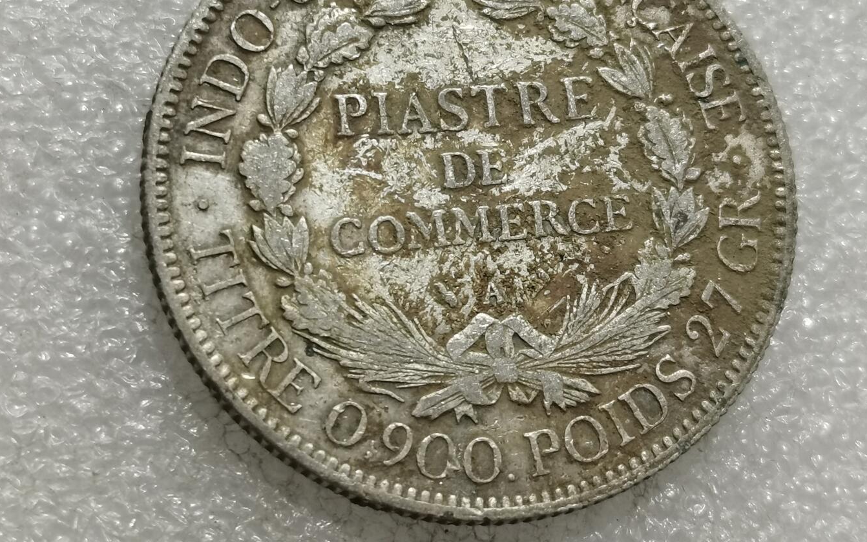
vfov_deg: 14.3
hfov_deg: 22.8
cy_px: 136
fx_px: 2150
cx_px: 433
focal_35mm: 91
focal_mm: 5.58
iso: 80
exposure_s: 1/100
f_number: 1.8
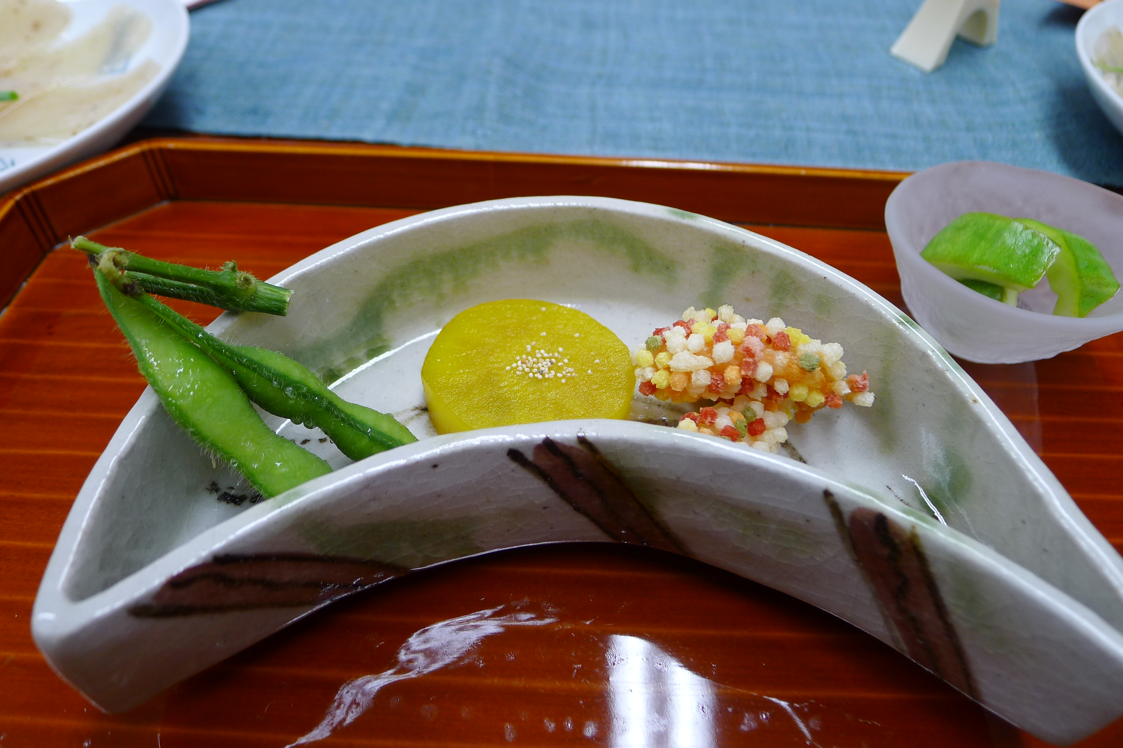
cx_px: 562
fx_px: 748
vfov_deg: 53.1
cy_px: 374
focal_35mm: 24
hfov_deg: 73.8
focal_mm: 5.1
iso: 125
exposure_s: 1/60
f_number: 2
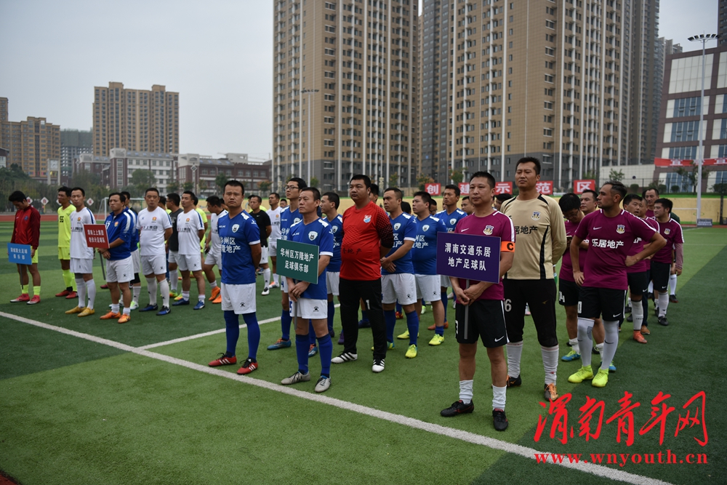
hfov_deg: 63.7
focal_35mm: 29
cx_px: 364
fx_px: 586
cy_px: 242
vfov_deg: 45.0
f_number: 2.8
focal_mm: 29
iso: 100
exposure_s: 1/1000
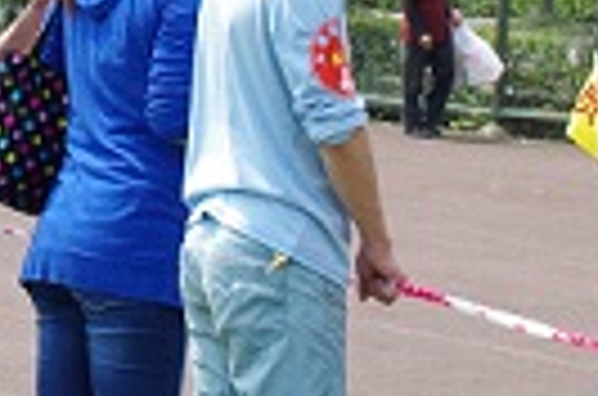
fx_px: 3165
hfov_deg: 10.6
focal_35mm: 191
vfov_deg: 7.1
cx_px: -117
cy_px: -182
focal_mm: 33
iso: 1600
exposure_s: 1/1250
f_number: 10
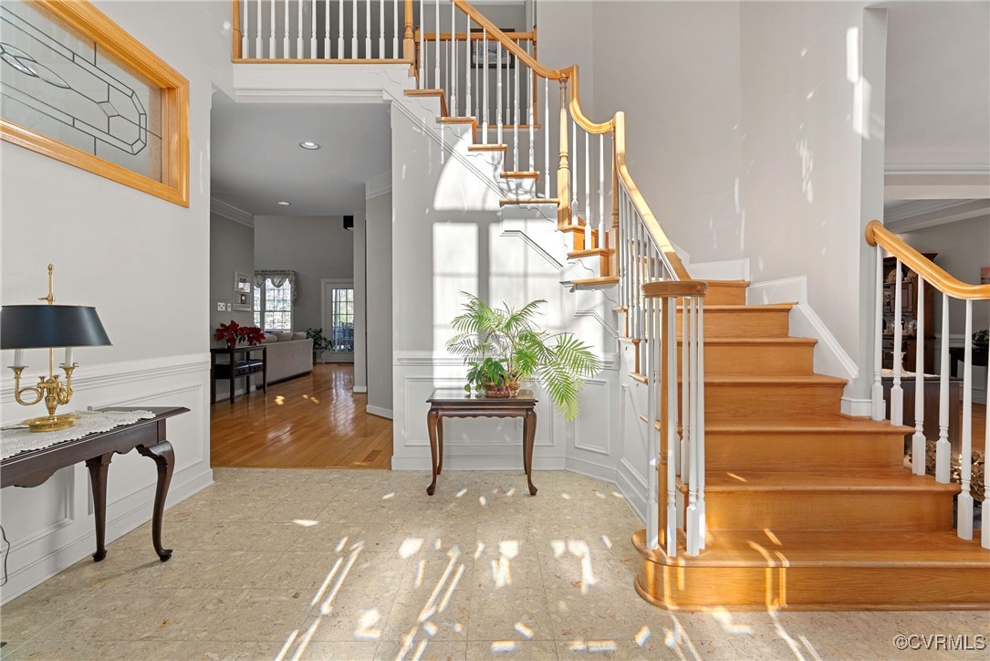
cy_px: 330
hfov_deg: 96.7
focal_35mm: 16
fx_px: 440
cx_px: 495
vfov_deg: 73.8
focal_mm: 16
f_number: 8
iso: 800
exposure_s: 1/30
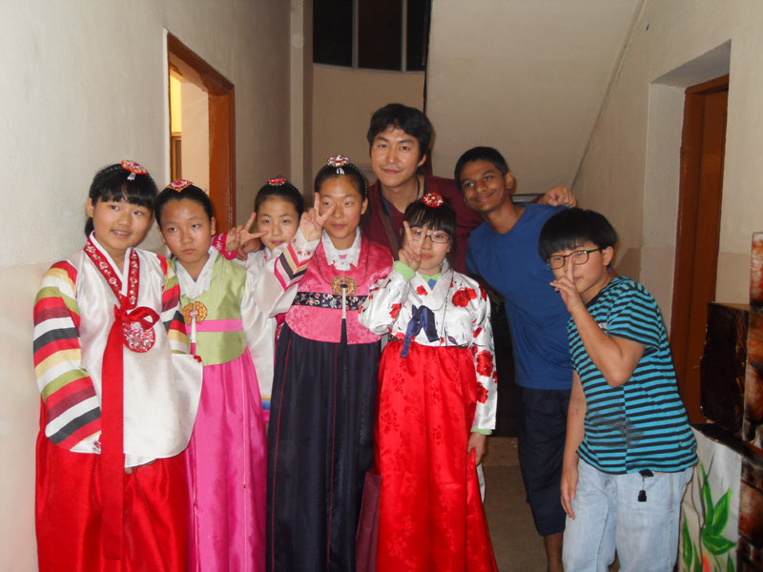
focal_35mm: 28
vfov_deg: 49.7
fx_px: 617
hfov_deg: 63.4
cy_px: 286
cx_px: 382
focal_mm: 6
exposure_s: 1/45
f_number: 2.8
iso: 200
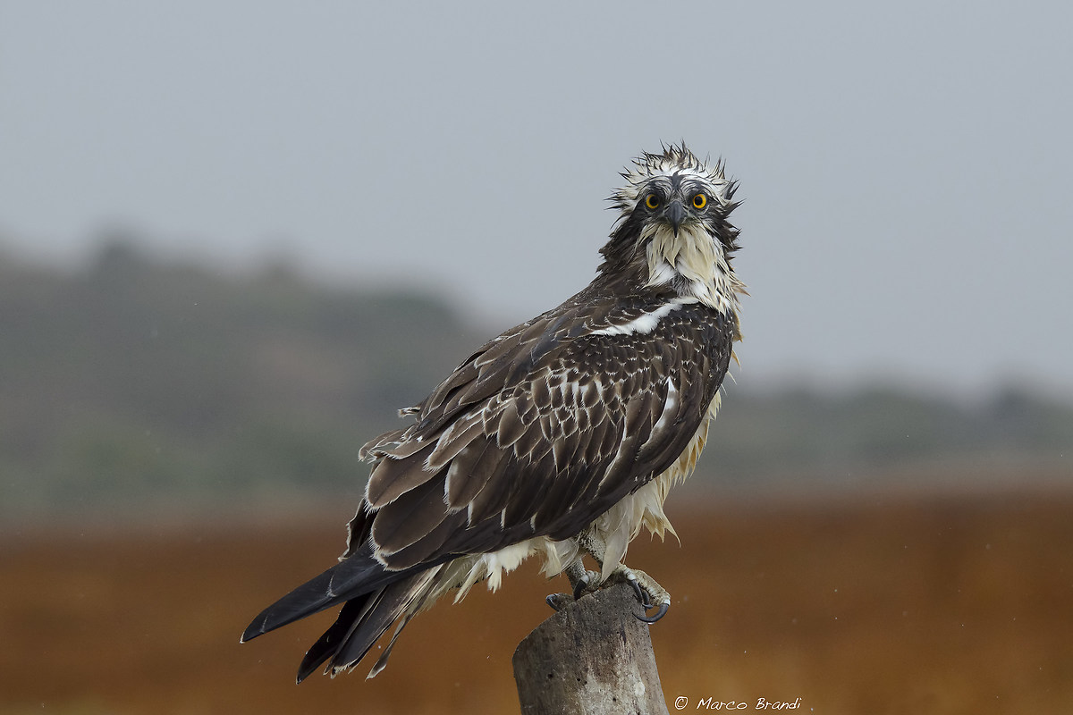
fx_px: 10282
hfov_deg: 6.0
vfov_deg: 4.0
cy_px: 358
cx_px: 536
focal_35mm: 345
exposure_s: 1/1250
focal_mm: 230
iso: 1600
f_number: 7.1
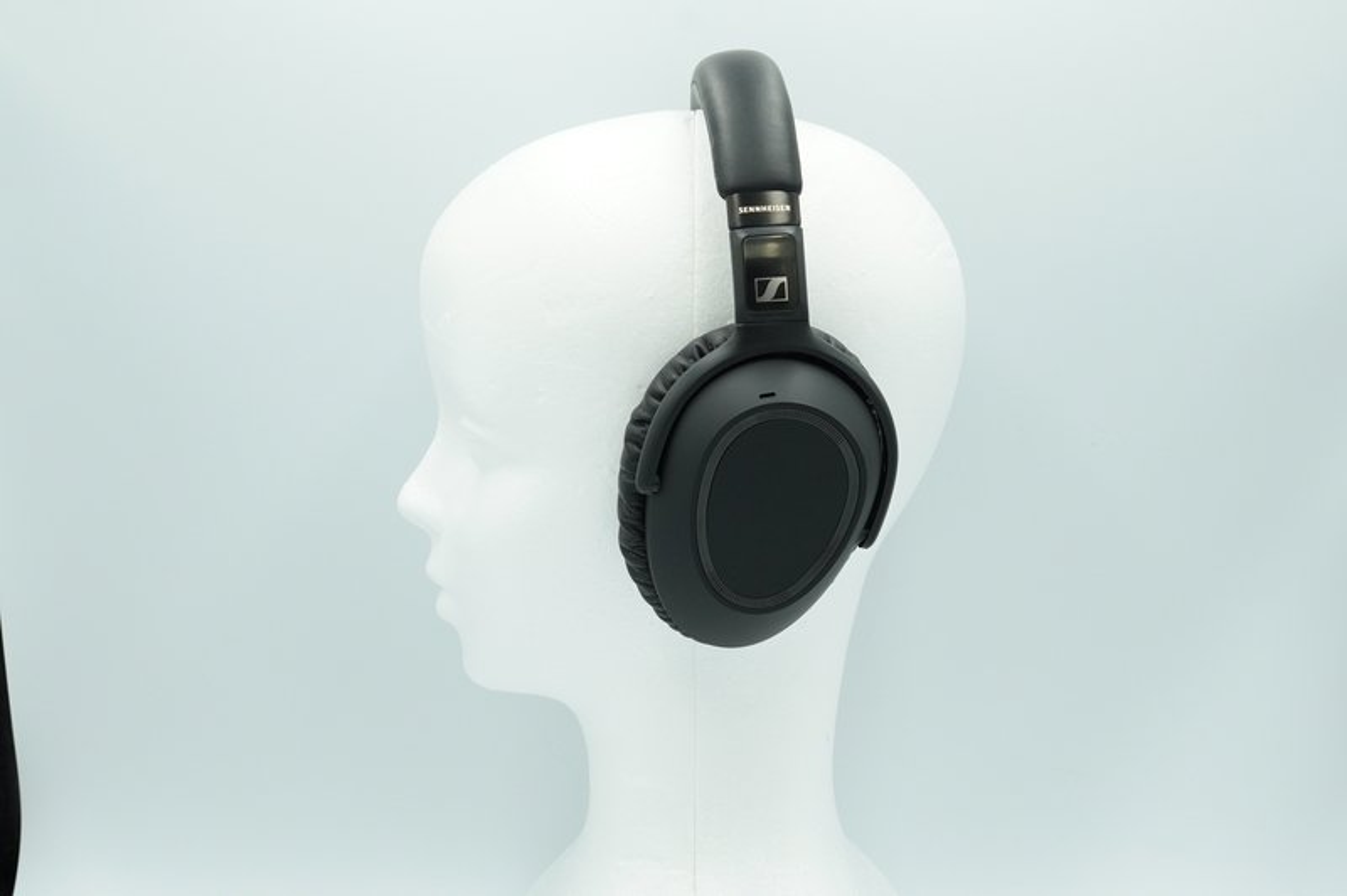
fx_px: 1738
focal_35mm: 46
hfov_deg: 42.4
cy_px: 448
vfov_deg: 28.9
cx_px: 674
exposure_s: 1/160
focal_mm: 31
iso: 800
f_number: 8
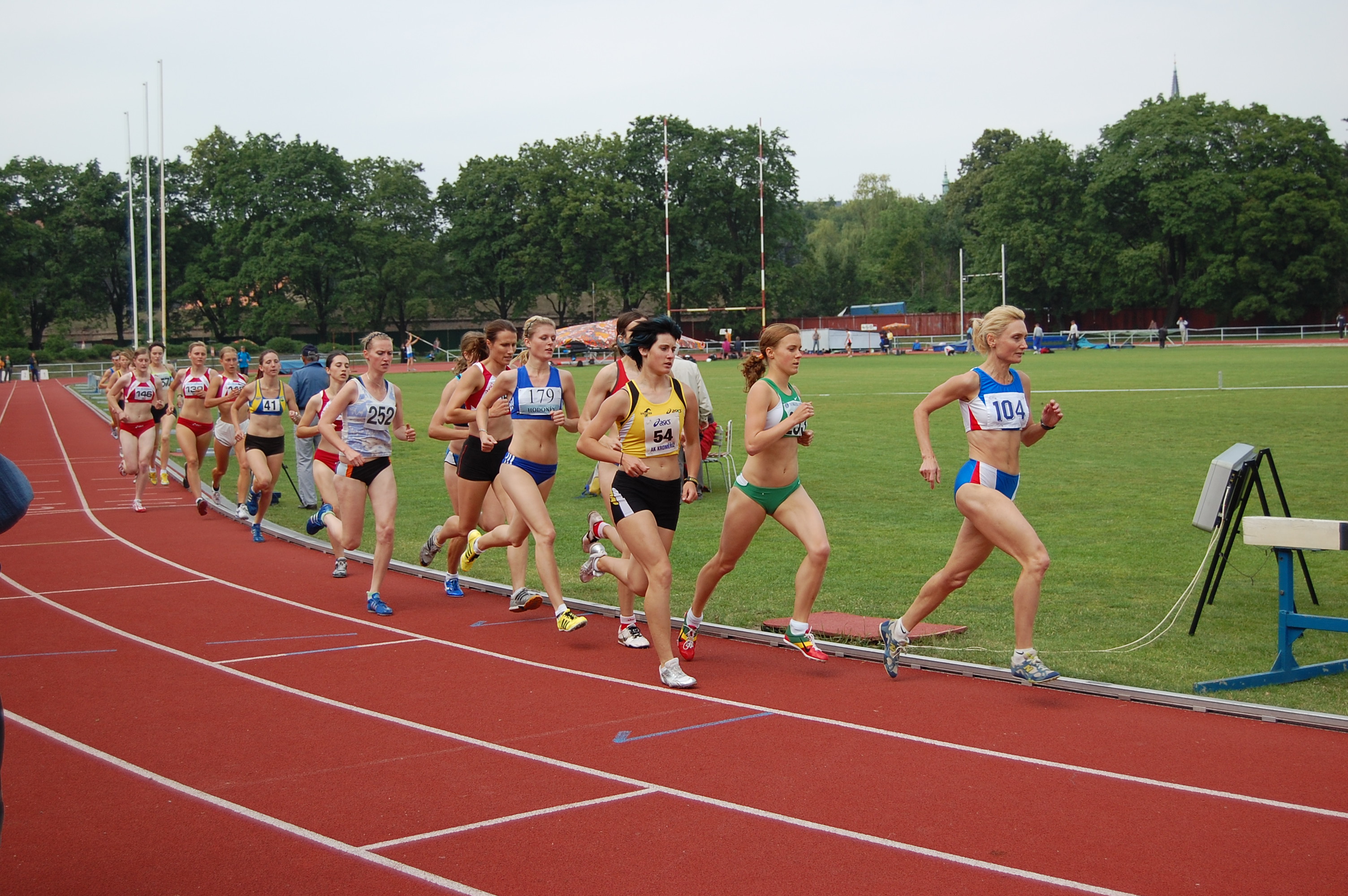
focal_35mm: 51
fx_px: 1908
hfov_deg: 38.9
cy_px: 448
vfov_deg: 26.4
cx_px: 674
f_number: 4.5
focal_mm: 34
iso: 250
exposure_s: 1/1000
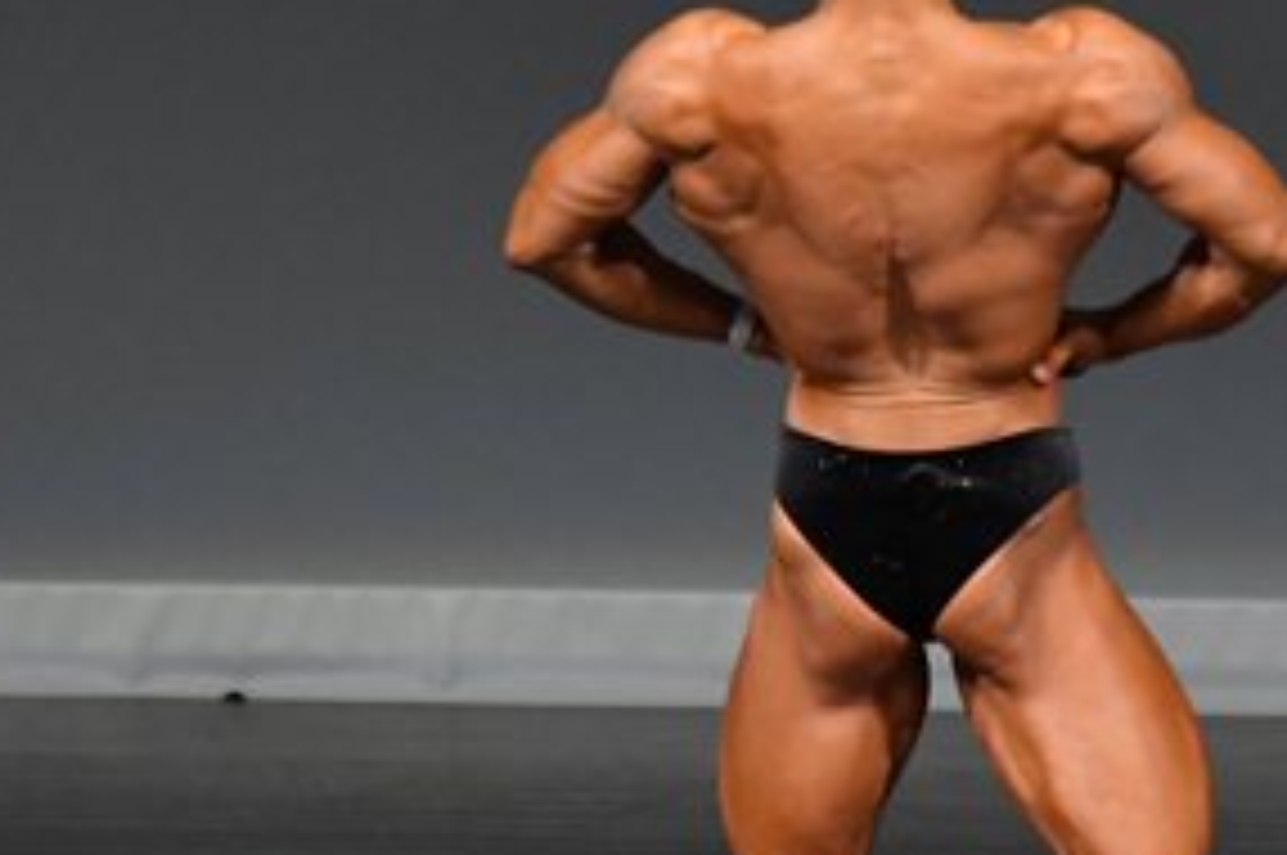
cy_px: 572
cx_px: 961
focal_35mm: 813
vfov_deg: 1.7
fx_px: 29031
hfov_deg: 2.5
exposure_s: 1/400
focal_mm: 200
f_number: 5.6
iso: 4000
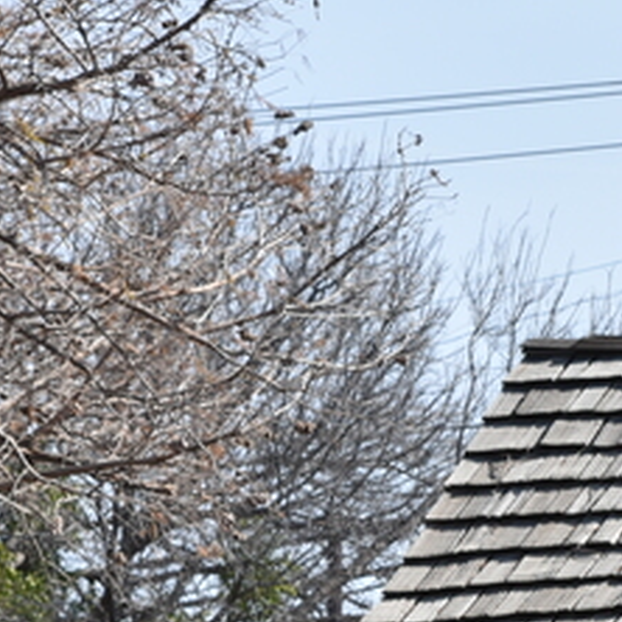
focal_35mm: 402
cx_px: 1720
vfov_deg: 4.3
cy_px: 849
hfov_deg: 4.2
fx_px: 8172
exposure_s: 1/200
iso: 100
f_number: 7.1
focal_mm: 82
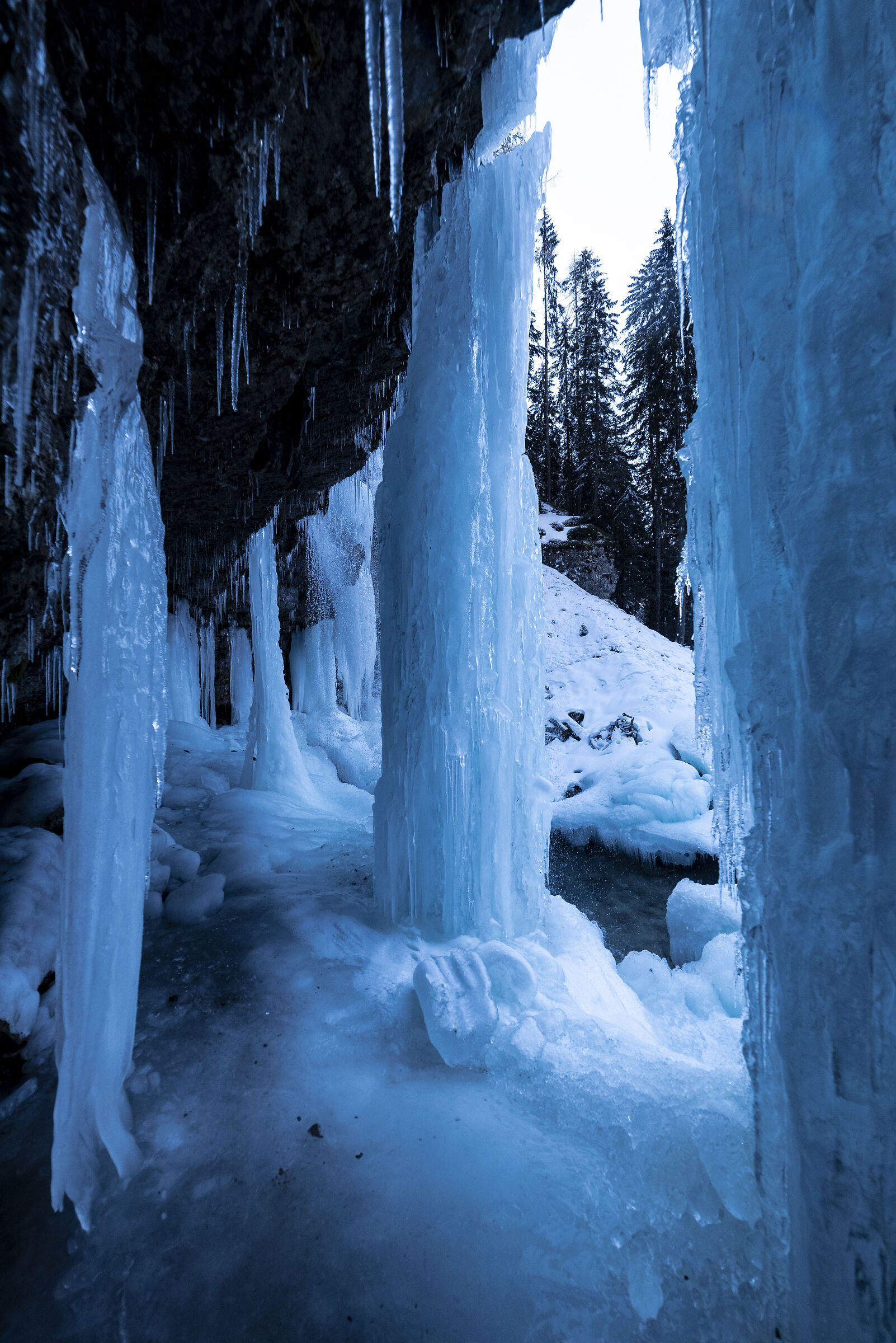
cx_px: 448
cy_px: 672
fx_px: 522
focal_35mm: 14
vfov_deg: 104.2
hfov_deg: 81.3
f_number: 6.3
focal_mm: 14
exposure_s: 1/500
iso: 400
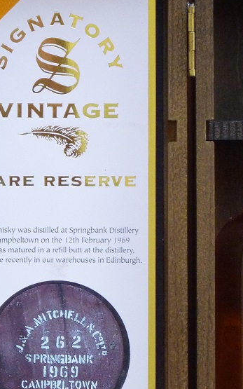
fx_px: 3761
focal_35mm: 355
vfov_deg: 5.9
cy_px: 244
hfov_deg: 3.7
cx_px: 198
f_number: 3.7
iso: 400
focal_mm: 27.5
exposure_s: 1/50
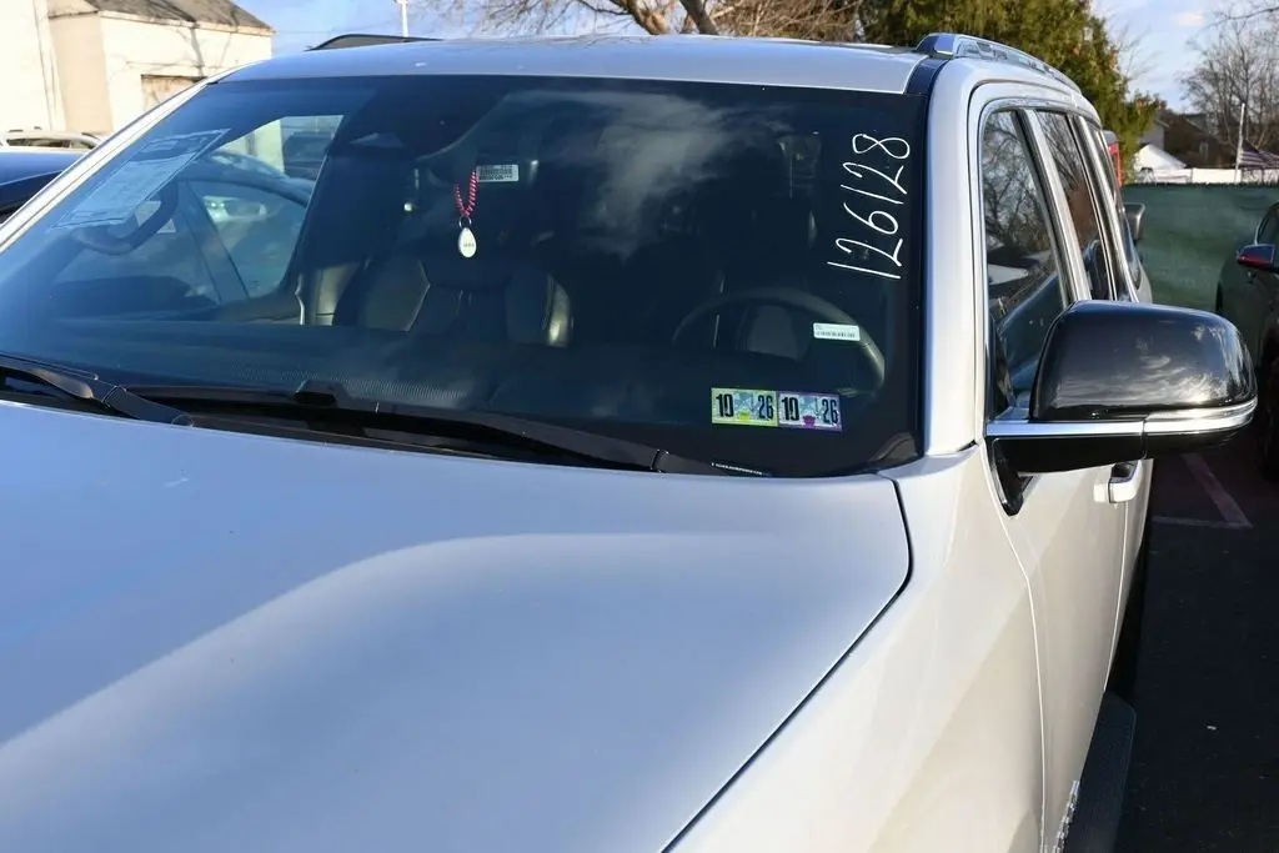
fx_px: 1332
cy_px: 426
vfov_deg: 35.5
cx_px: 640
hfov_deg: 51.3
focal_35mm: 38
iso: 140
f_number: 5.6
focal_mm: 25
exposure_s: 1/250
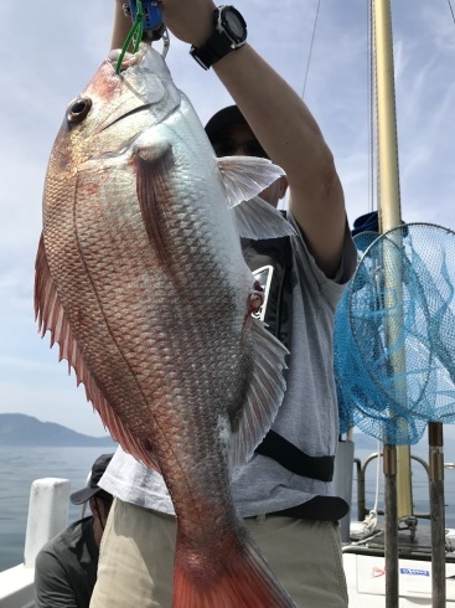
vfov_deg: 63.5
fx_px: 491
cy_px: 304
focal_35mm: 28
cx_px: 228
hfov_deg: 49.7
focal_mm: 3.99
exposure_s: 1/3546
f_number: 1.8
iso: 20
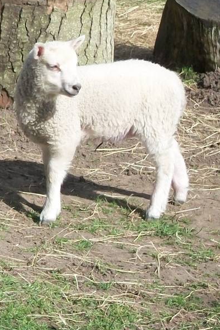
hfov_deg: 6.3
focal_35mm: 215
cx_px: -181
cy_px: 81
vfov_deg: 9.6
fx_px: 1972
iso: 144
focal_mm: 13.7
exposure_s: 1/500
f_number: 4.6
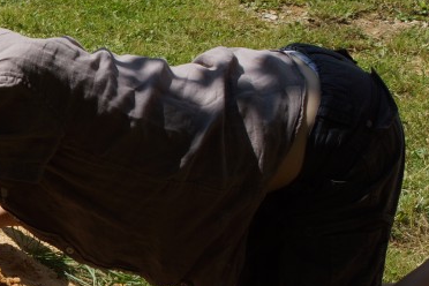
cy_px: 227
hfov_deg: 8.3
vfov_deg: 5.7
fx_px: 2884
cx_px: -193
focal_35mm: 242
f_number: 8
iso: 100
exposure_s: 1/320
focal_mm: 50
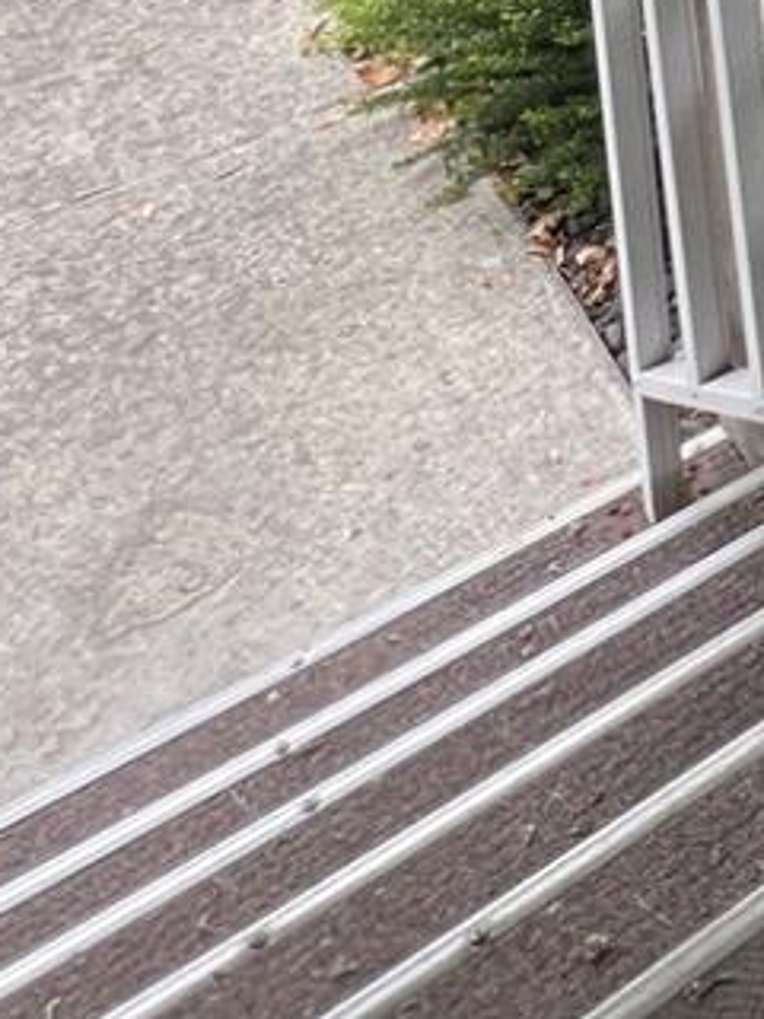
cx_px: 1749
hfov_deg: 15.5
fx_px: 1795
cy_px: -637
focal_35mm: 61
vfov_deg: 23.2
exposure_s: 1/99
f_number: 1.8
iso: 40
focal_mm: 1.57
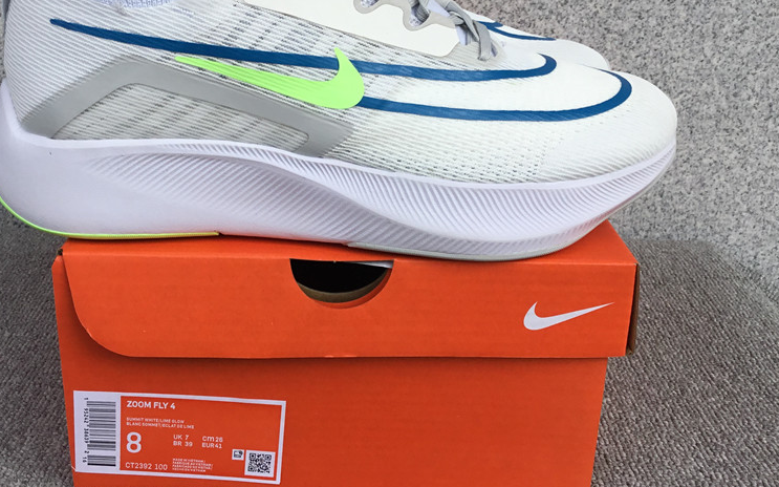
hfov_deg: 47.0
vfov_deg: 30.4
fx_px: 891
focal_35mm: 42
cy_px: 179
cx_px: 326
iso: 25
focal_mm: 3.3
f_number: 2.4
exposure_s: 1/858
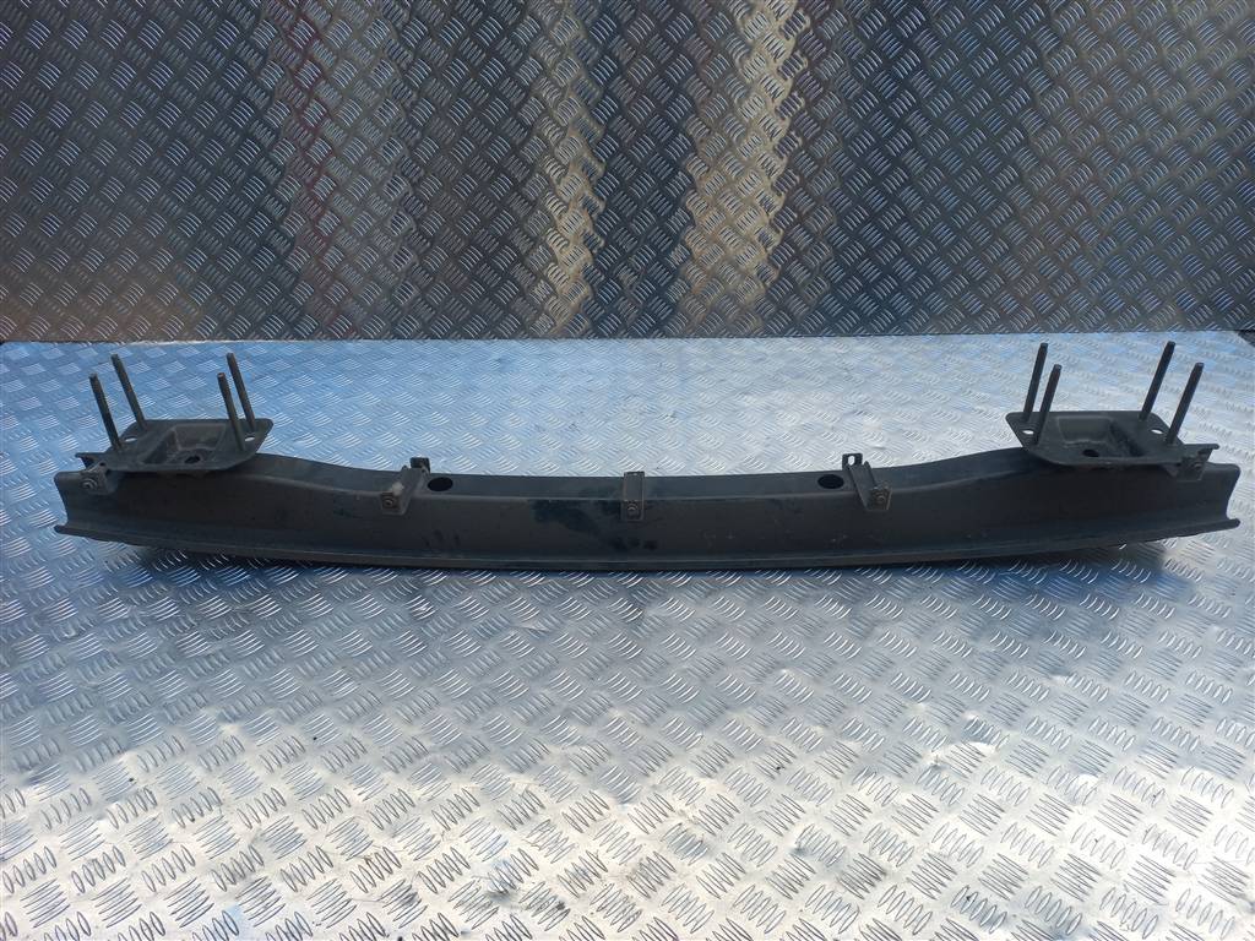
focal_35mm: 25
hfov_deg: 69.4
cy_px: 470
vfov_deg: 54.9
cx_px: 628
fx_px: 906
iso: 32
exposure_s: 1/100
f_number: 1.8
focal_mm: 4.6
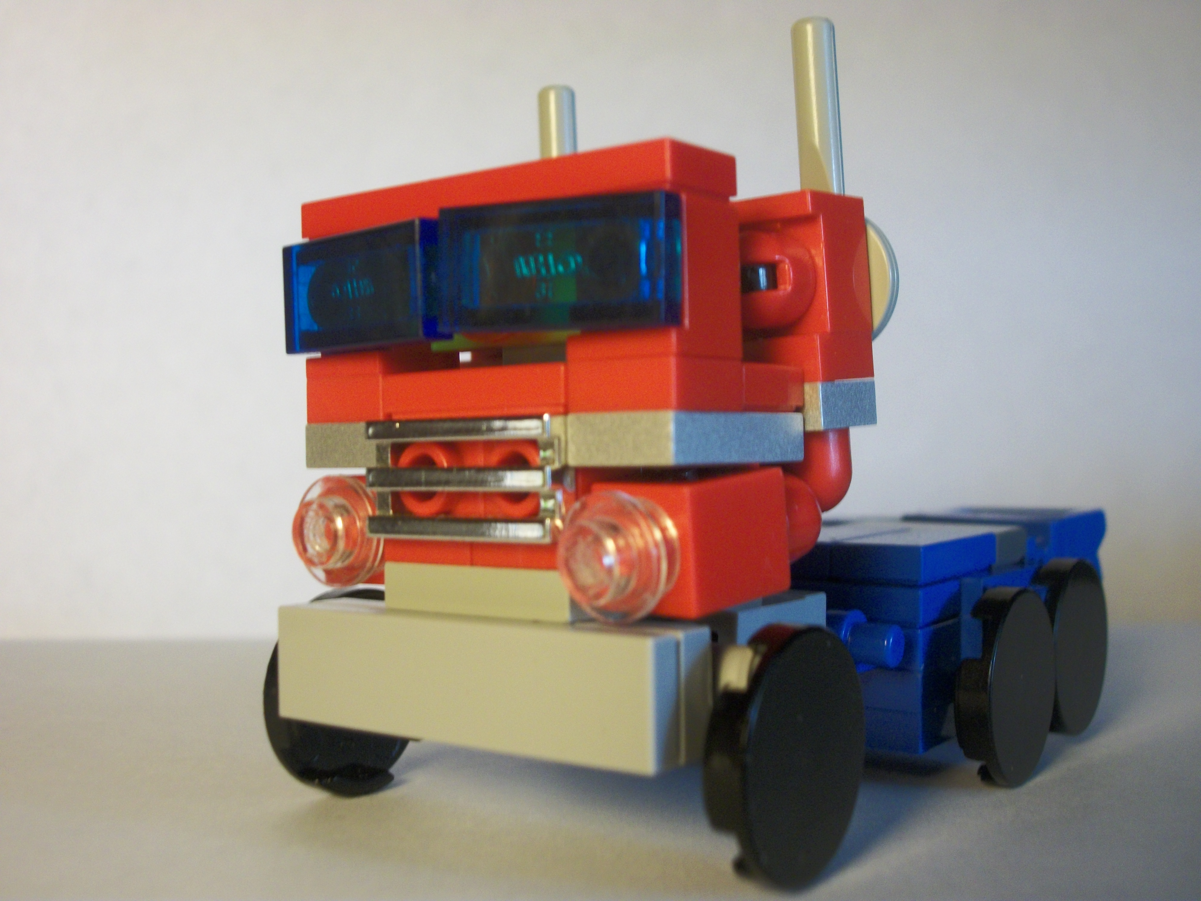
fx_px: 1388
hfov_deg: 46.8
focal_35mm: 40
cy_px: 450
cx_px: 600
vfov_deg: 36.0
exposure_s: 1/25
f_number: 3.2
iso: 160
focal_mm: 7.1
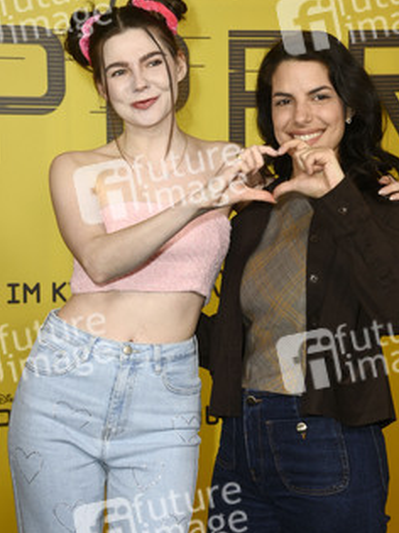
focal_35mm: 83
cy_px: 269
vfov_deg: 23.6
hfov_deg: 17.8
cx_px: 210
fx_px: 1276
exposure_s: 1/250
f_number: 5.6
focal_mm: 68
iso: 1000
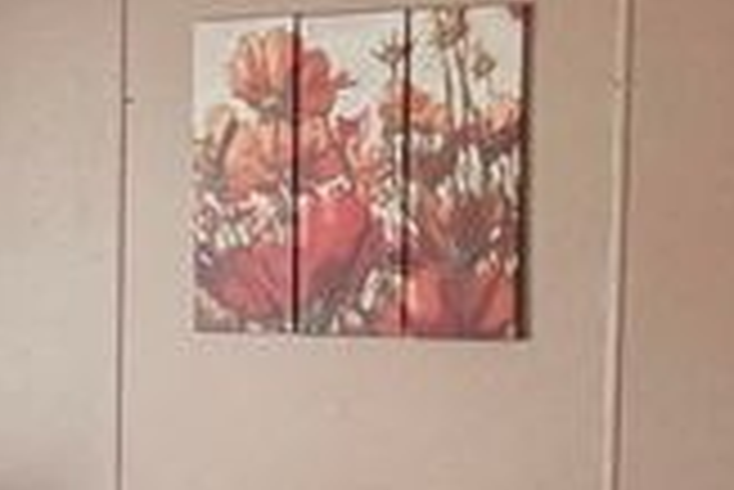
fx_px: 2592
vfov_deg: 10.8
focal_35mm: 127
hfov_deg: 14.8
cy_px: 398
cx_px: -414
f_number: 1.9
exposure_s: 1/60
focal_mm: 2.69
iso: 250
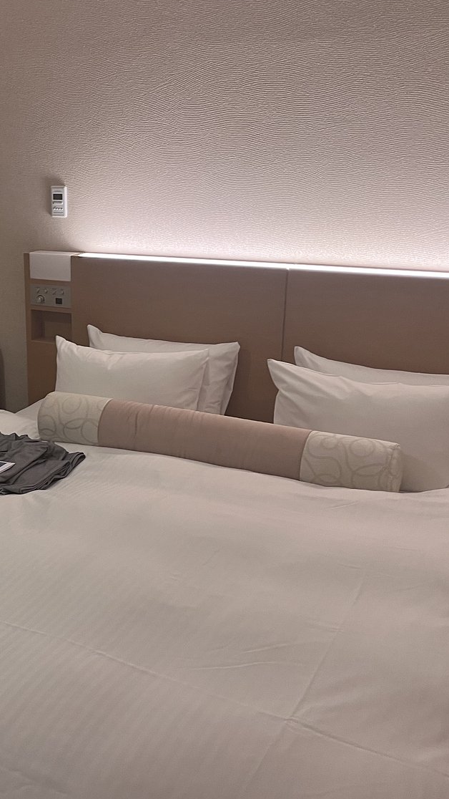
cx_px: 46
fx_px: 825
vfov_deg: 51.6
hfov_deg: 29.2
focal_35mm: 39
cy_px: 391
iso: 125
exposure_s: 1/50
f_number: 1.6
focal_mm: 5.1
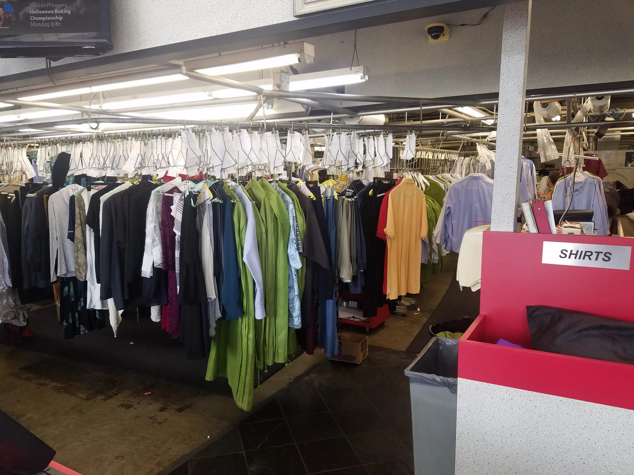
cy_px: 238
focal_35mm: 26
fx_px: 476
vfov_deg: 53.1
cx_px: 317
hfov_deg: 67.3
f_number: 1.7
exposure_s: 1/120
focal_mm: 4.2
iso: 100
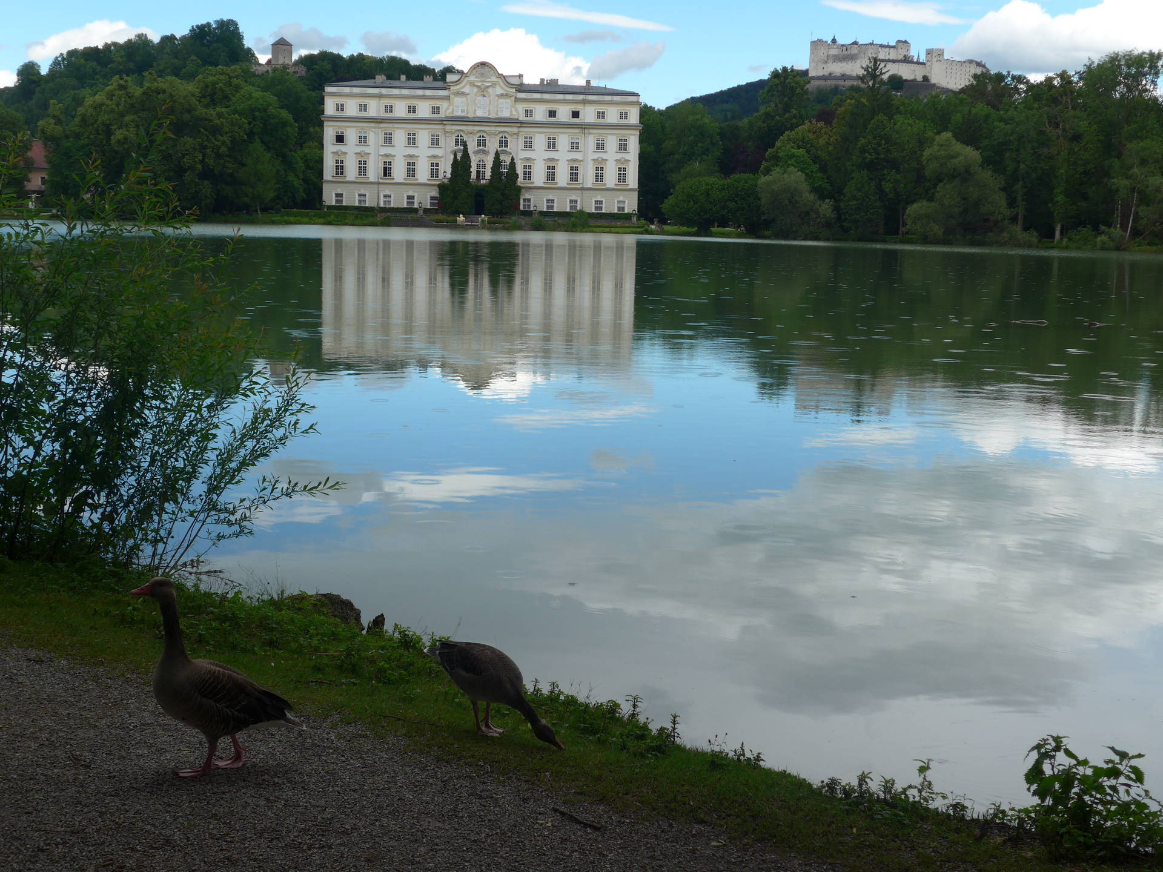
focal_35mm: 52
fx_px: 1747
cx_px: 582
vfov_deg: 28.0
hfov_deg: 36.8
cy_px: 436
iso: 80
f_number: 3.3
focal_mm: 10.7
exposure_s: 1/640
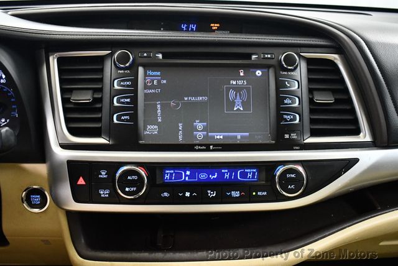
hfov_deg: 53.1
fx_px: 398
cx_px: 199
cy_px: 133
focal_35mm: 36
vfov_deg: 36.9
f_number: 3.5
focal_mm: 18
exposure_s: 1/80
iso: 3200
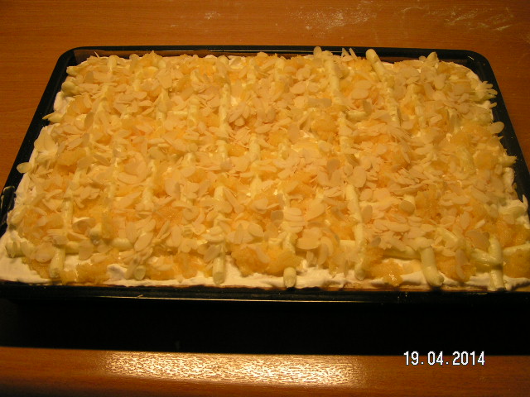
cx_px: 265
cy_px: 198
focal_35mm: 38
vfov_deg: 37.7
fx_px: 582
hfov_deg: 49.0
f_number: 2.8
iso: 125
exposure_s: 1/50
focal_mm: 5.8
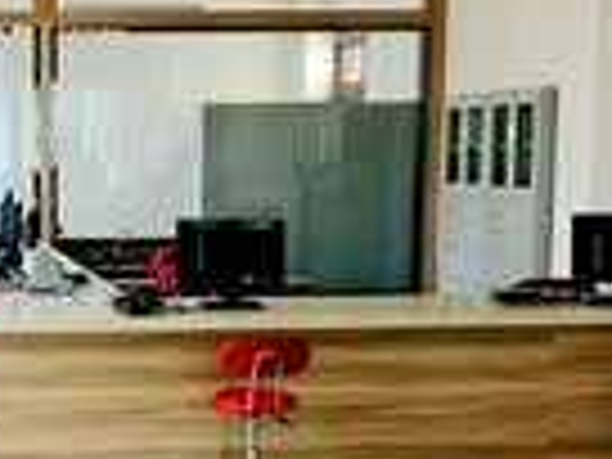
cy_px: 385
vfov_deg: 15.9
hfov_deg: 20.8
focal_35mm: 92
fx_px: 1627
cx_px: 32
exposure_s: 1/17
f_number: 2.2
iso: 400
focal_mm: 4.15
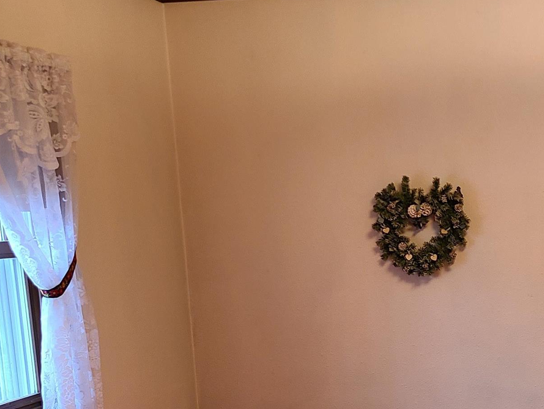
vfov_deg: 21.4
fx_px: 1037
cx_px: 461
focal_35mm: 66
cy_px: 426
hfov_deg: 28.5
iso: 125
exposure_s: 1/60
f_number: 1.8
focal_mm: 5.4
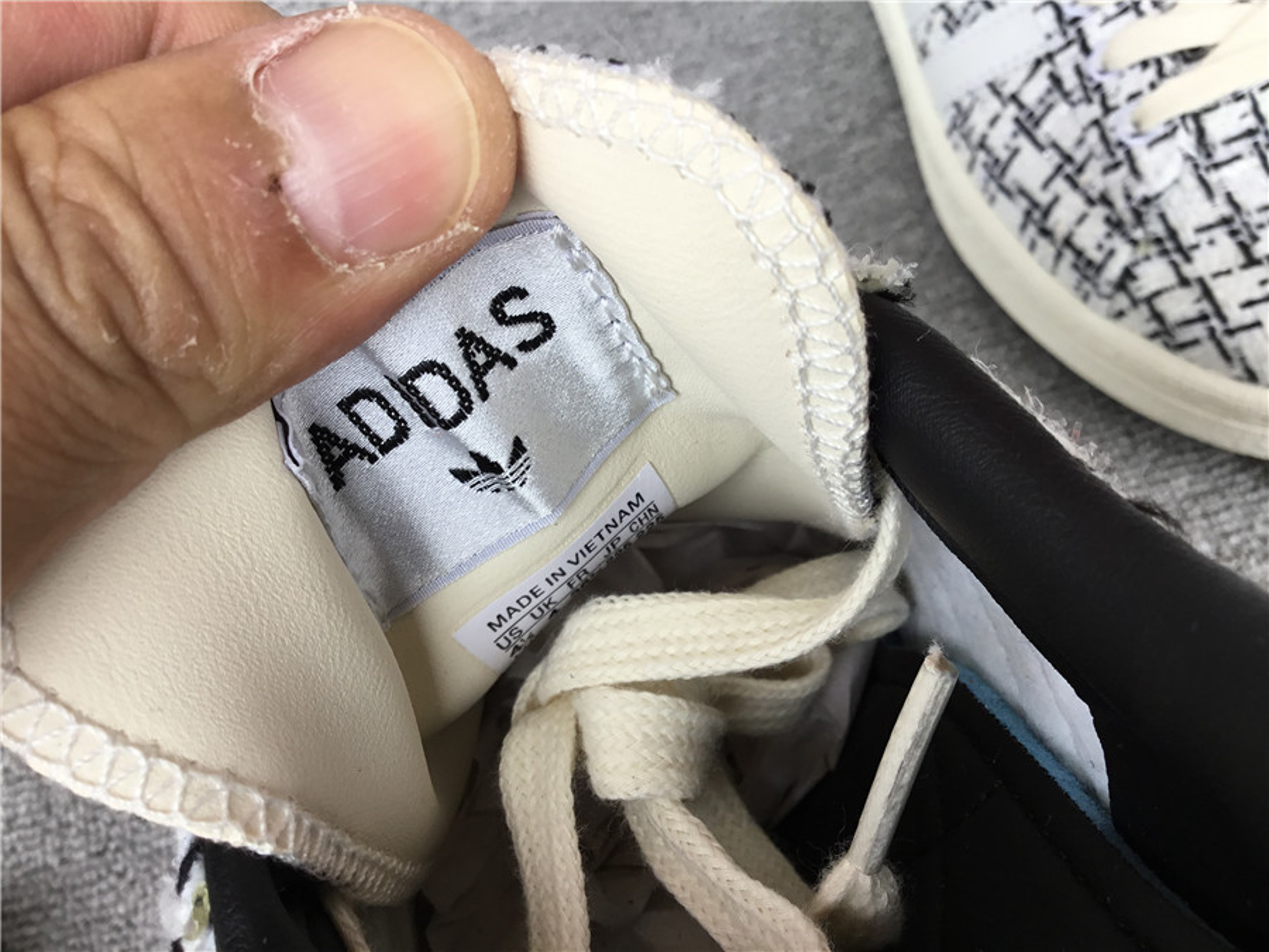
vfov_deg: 45.4
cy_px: 476
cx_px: 634
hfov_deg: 58.4
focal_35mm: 31
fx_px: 1136
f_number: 2.4
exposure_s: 1/153
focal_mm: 3.3
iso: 25
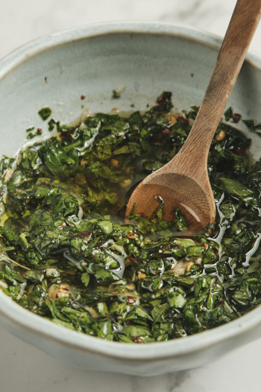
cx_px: 130
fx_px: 1141
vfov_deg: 19.5
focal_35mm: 105
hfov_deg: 13.0
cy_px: 196
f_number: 8
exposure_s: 1/250
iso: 160
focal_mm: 70
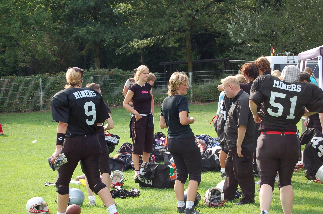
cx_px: 162
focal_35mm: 82
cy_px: 107
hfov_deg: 24.7
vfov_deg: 16.5
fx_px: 739
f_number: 5.6
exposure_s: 1/500
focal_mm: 55
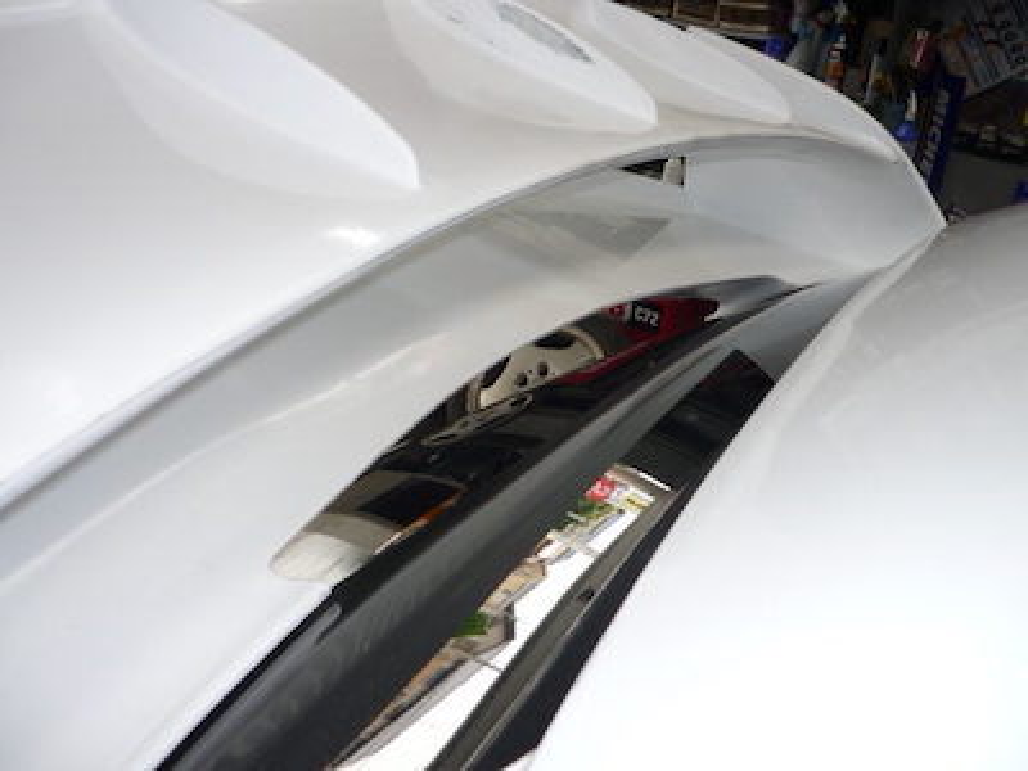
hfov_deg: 55.4
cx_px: 514
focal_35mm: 33
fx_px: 980
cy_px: 386
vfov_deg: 42.9
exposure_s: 1/80
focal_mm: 5.5
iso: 100
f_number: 2.8
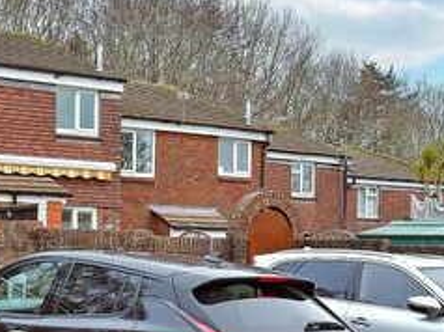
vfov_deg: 21.4
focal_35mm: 68
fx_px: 871
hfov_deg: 28.0
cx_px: 90
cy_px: 251
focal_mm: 16
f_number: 7.1
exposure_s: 1/320
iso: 500
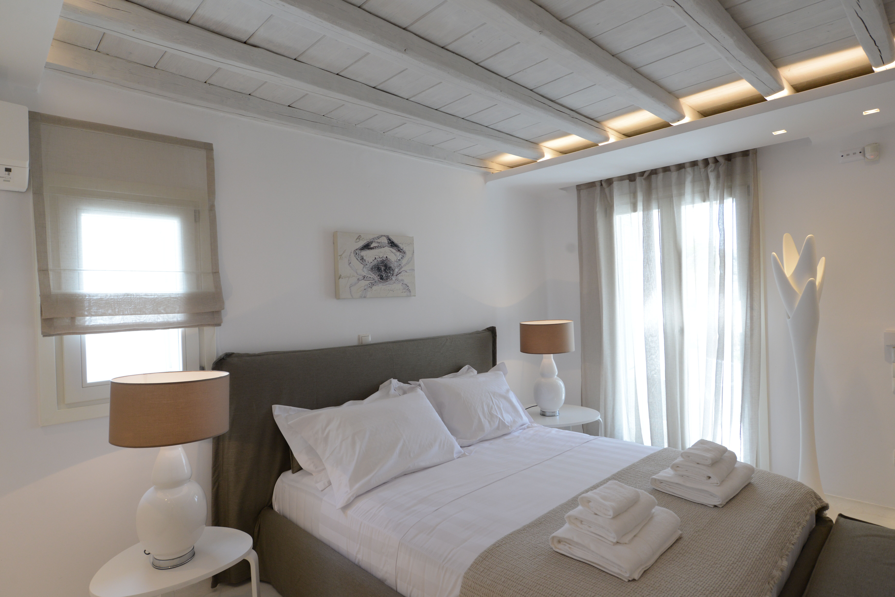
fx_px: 497
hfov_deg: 84.0
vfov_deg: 62.0
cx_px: 448
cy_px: 298
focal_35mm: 20
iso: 800
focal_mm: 20
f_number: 6.3
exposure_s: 1/160
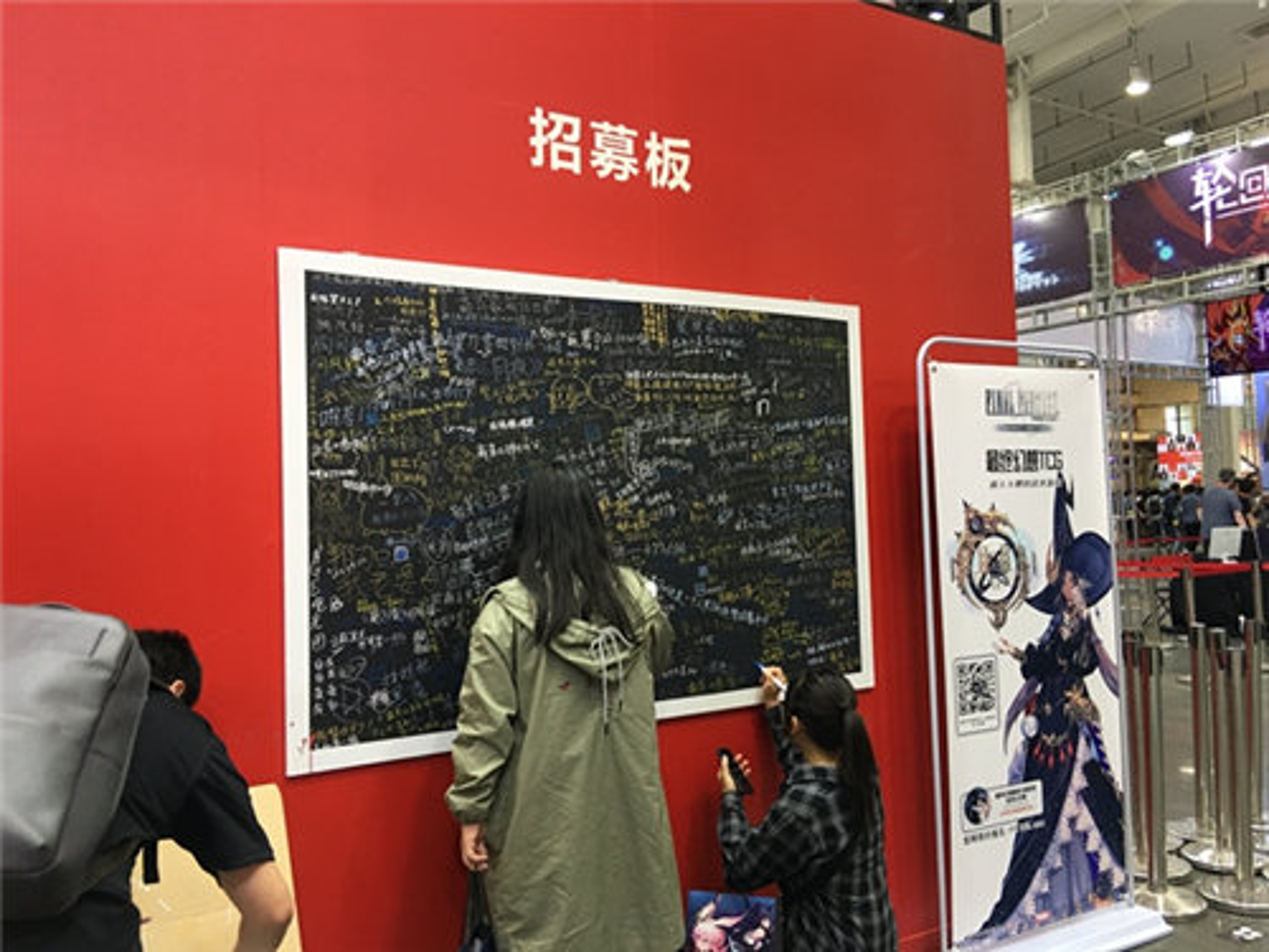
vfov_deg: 48.2
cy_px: 476
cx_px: 634
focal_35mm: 29
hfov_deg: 61.7
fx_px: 1063
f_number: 2.2
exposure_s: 1/33
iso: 50
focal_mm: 4.15
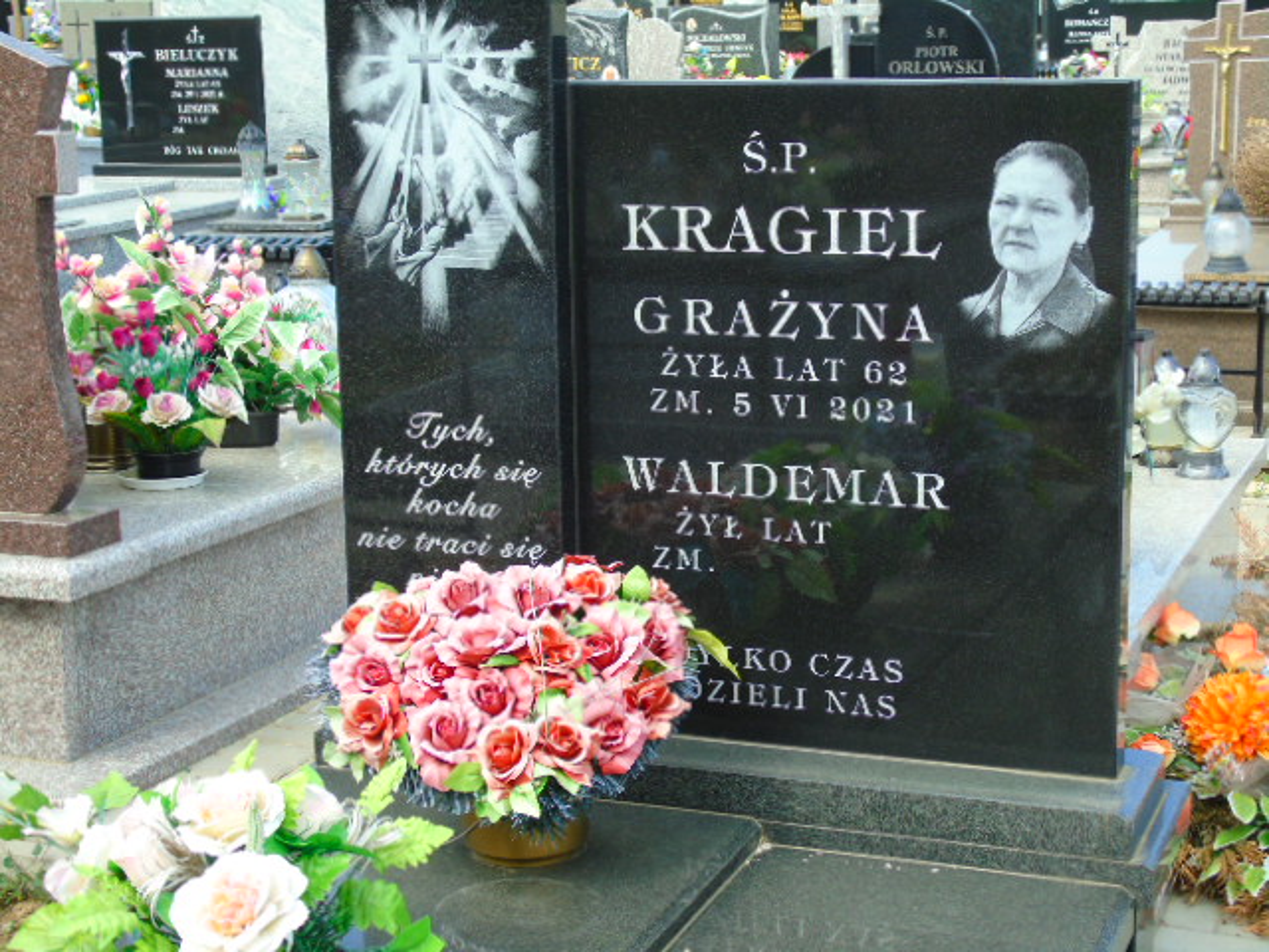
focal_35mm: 62
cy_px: 476
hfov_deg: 31.2
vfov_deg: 23.7
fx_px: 2273
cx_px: 634
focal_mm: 11
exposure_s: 1/160
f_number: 4.5
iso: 80
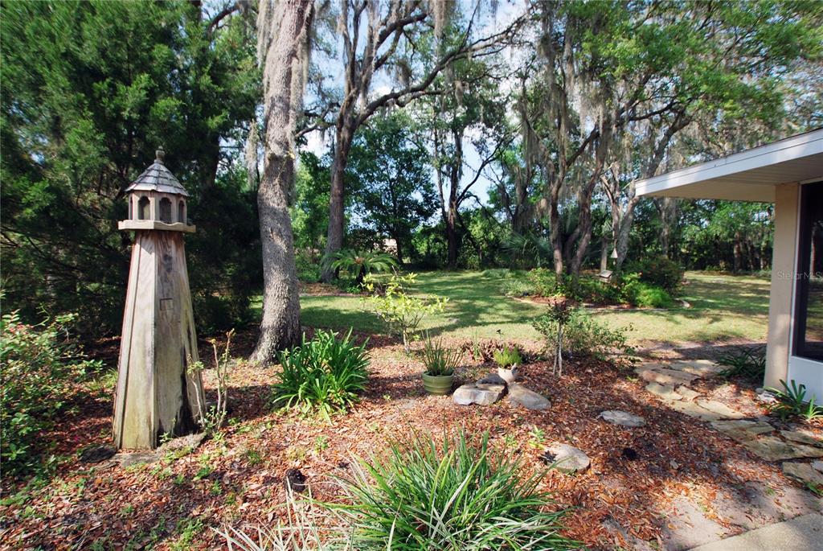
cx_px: 412
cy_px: 276
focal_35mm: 15
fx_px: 343
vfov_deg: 77.5
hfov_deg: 100.3
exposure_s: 1/200
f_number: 7.1
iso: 100
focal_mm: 10
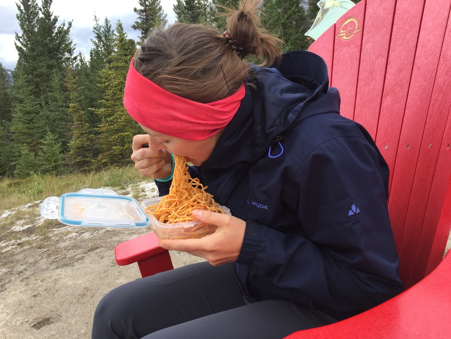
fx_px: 378
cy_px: 170
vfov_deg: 48.2
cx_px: 226
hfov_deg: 61.7
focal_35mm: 29
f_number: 2.2
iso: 32
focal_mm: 4.15
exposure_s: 1/388
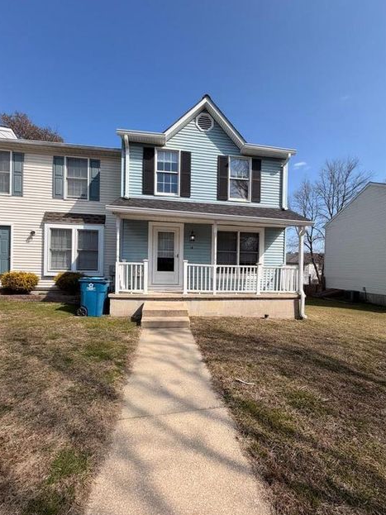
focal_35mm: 15
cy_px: 273
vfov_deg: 98.1
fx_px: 223
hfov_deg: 81.7
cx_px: 202
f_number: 2.2
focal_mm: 2.22
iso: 20
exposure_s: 1/888
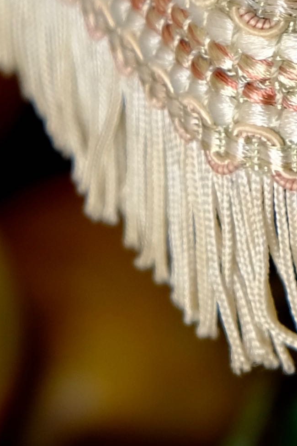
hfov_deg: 3.3
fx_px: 5126
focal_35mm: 414
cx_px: 712
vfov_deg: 5.0
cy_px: 19
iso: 250
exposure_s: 1/60
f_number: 4
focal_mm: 46.3
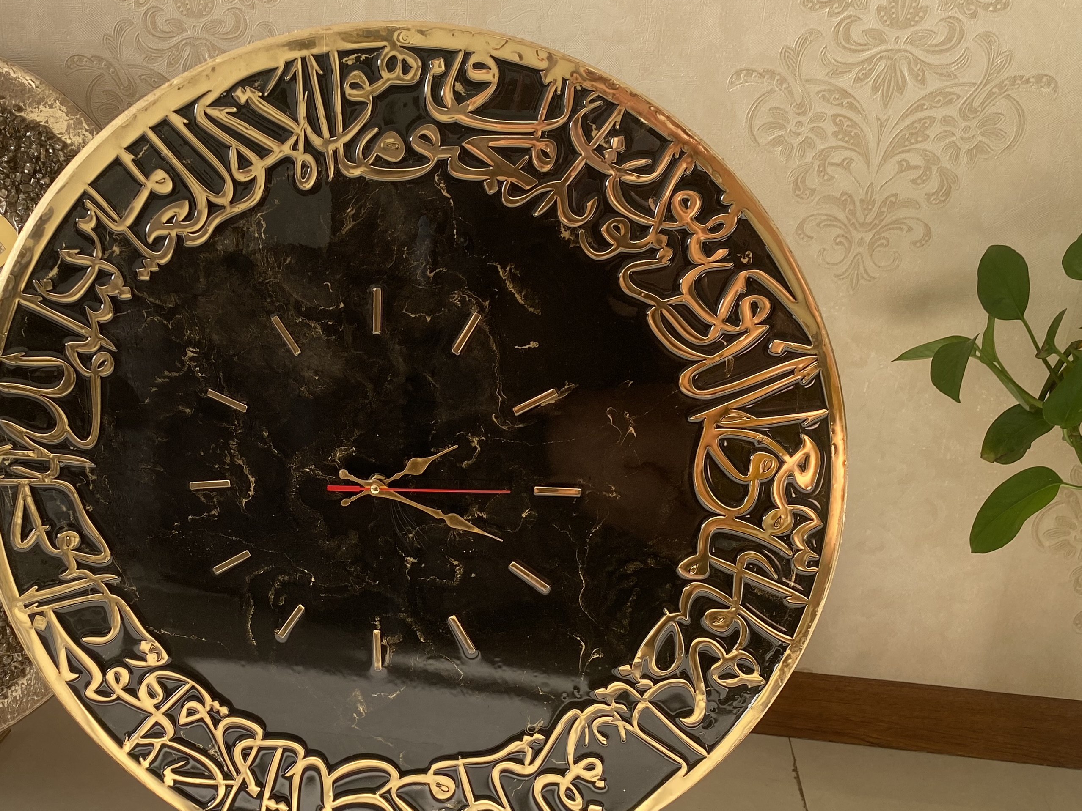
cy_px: 464
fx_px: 1282
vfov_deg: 35.1
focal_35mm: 41
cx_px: 278
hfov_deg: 44.3
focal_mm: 4.25
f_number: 1.8
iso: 40
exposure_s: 1/122
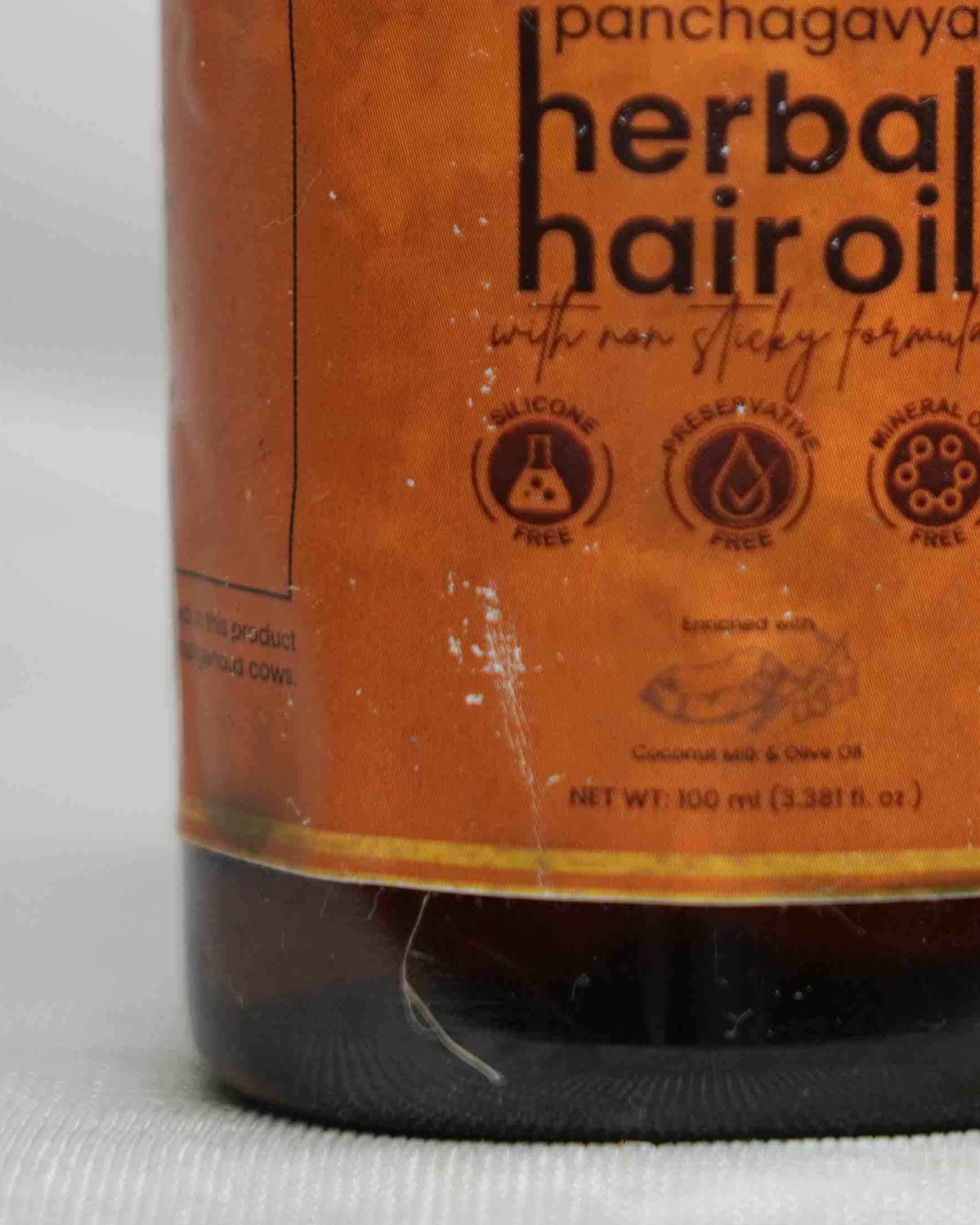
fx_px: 11201
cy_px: -298
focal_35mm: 309
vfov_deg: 6.2
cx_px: 754
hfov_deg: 5.0
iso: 250
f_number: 5.6
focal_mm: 103
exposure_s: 1/60
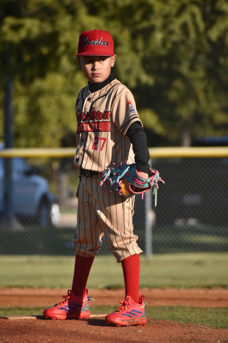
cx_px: 114
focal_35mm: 450
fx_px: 4275
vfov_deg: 4.6
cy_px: 172
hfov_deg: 3.1
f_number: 6.3
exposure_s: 1/1250
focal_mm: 300
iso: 400
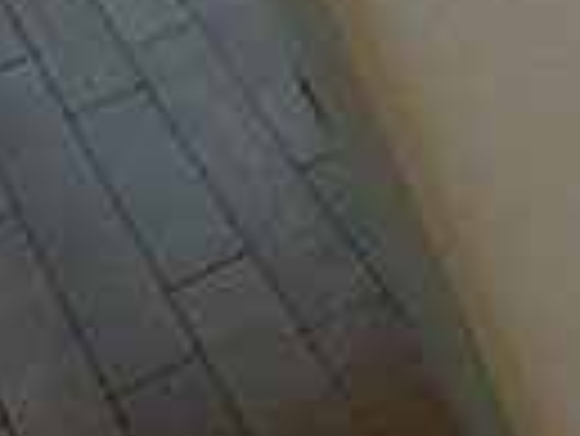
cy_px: -175
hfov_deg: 13.4
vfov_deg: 13.6
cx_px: 1430
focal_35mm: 104
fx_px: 1744
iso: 125
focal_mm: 3.7
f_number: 3.5
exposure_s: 1/250
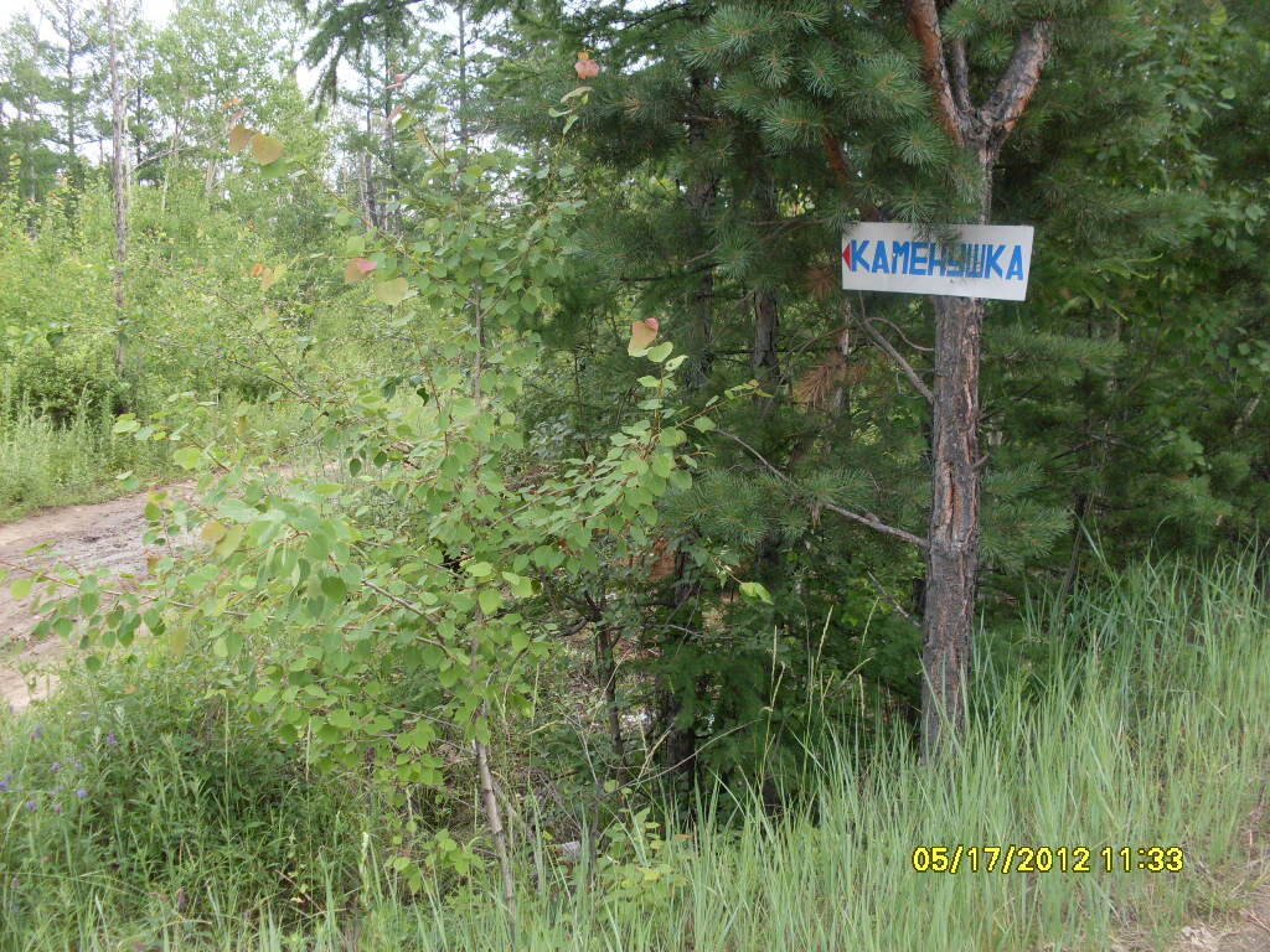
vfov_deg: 37.7
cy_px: 476
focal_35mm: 38
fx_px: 1394
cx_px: 635
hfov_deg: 49.0
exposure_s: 1/250
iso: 80
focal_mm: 6.3
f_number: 2.8
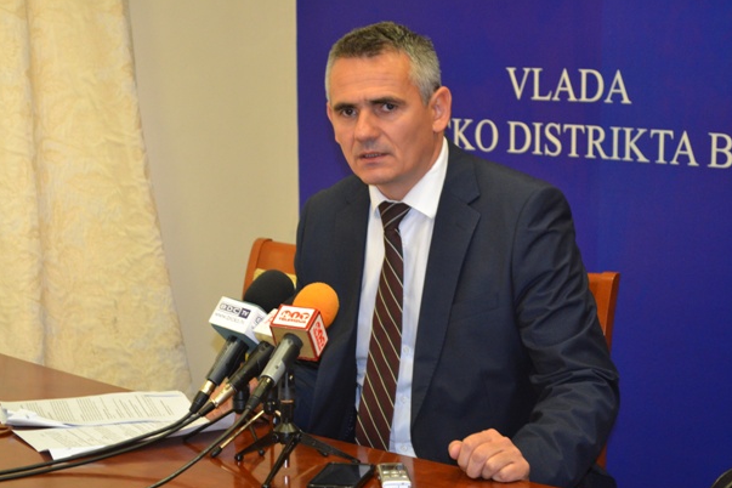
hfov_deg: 23.2
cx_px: 354
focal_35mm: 88
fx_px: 1780
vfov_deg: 15.6
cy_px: 248
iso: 1600
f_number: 5.6
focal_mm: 55
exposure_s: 1/60
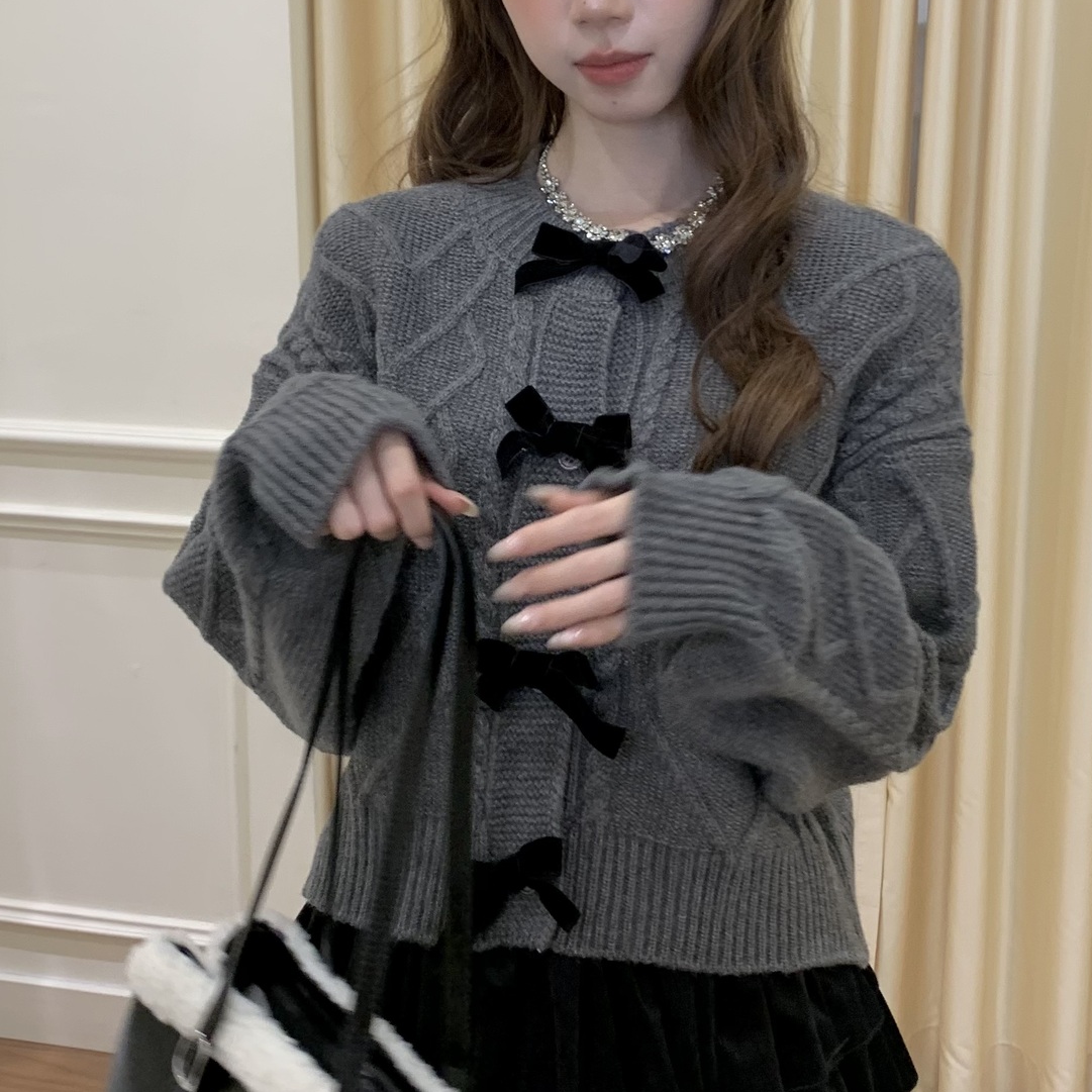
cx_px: 570
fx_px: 1820
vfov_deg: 33.2
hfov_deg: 33.4
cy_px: 409
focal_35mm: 51
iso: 64
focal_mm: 4.25
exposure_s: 1/50
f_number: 1.8
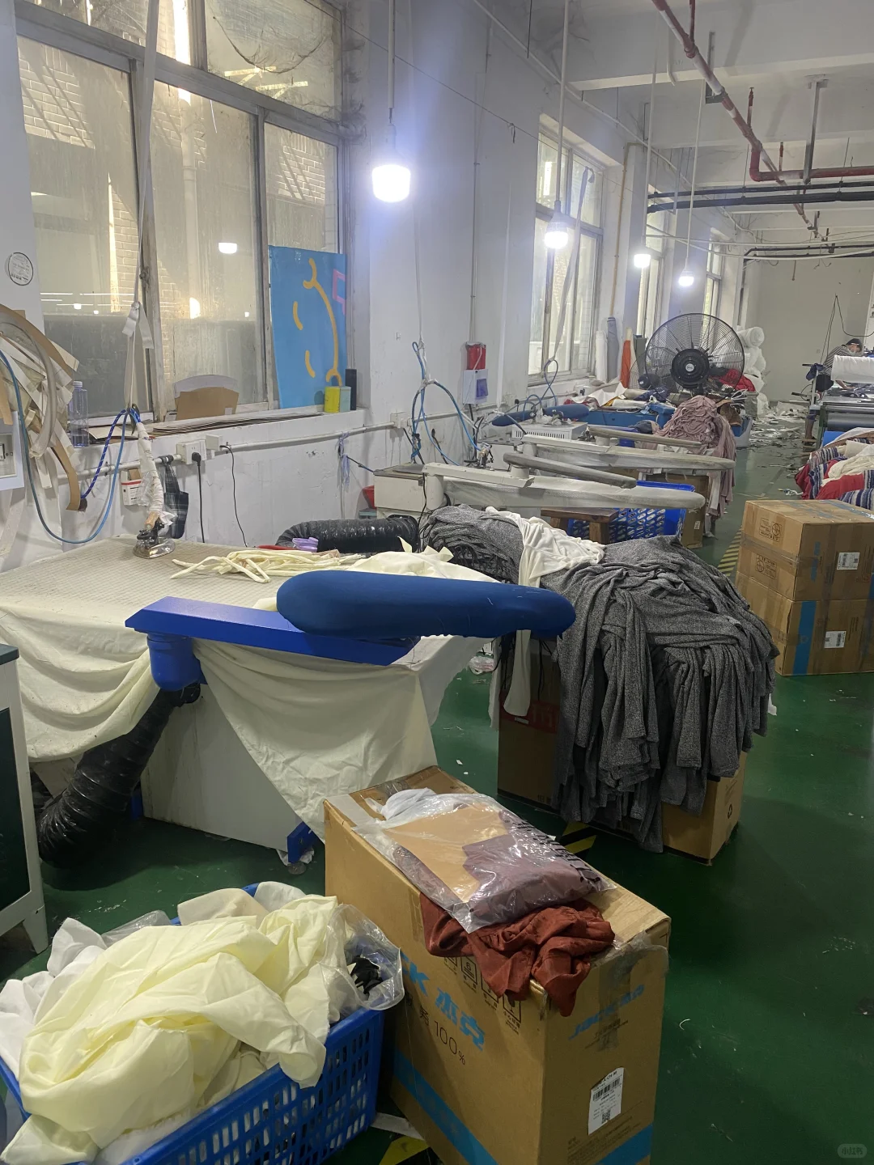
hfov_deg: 53.1
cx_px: 437
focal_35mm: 26
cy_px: 582
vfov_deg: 67.3
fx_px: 875
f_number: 1.8
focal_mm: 4.25
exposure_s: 1/50
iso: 80
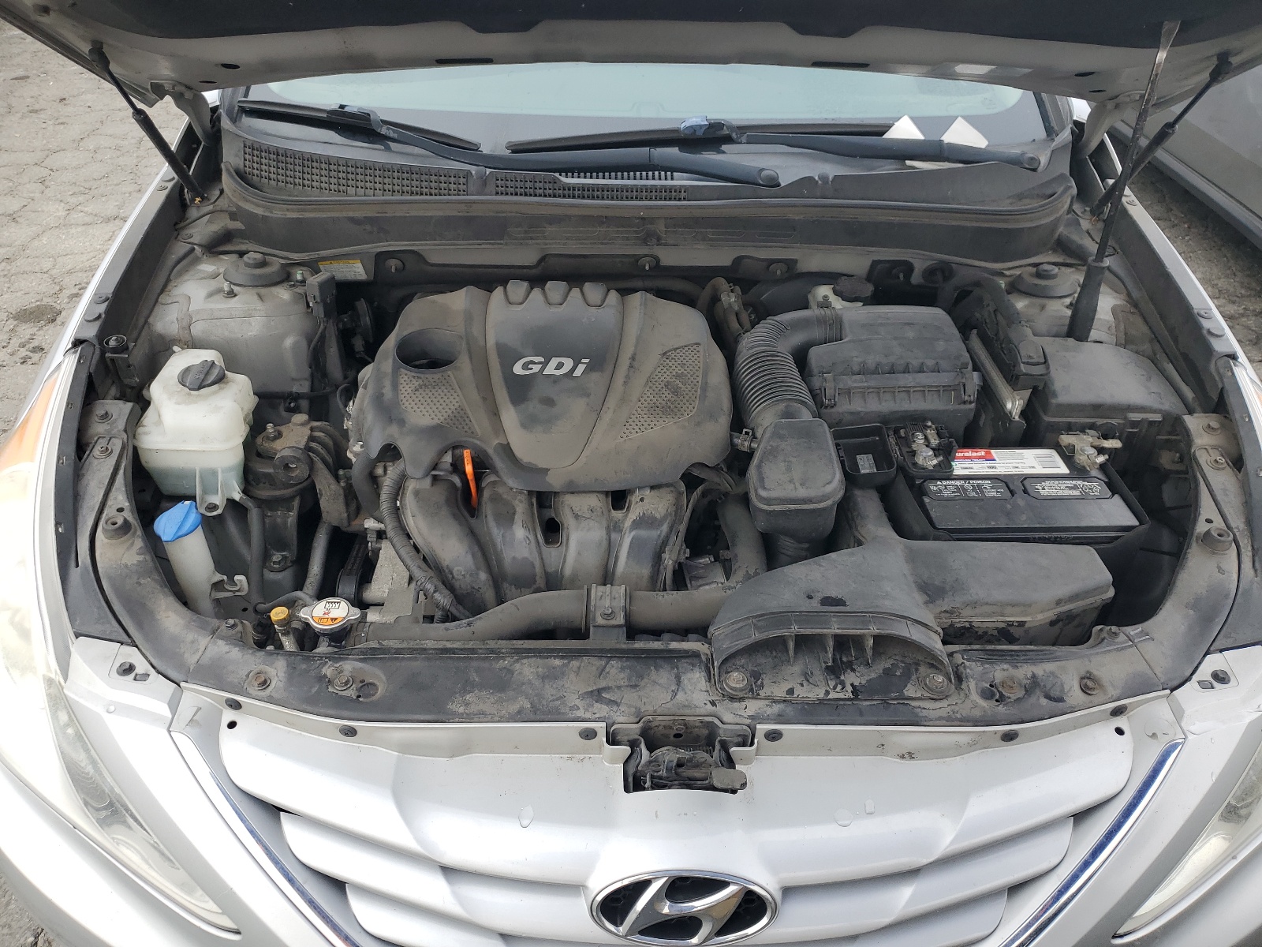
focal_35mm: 26
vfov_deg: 53.1
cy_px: 474
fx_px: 948
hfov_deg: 67.3
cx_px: 631
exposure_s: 1/417
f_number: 1.5
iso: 50
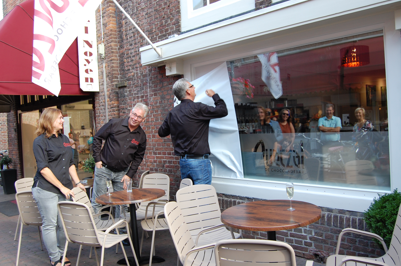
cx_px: 200
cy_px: 133
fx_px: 384
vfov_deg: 38.3
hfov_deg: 55.1
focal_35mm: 34
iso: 400
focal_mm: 23
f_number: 5.6
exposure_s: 1/125
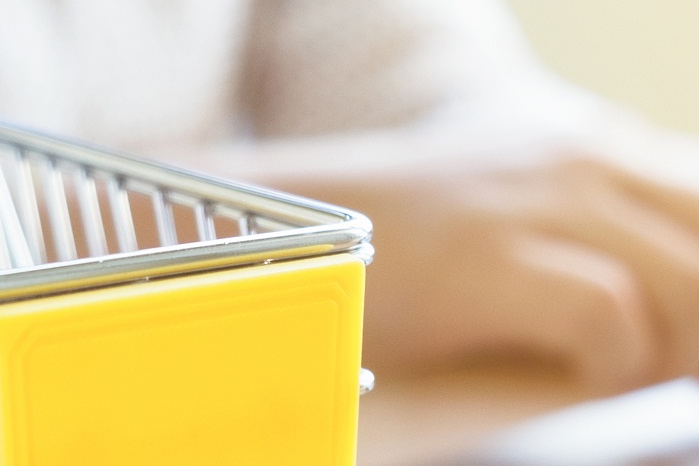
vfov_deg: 10.8
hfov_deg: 16.4
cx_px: 347
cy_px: 489
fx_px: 2426
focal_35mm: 125
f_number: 3.6
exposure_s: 1/60
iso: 320
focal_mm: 23.3
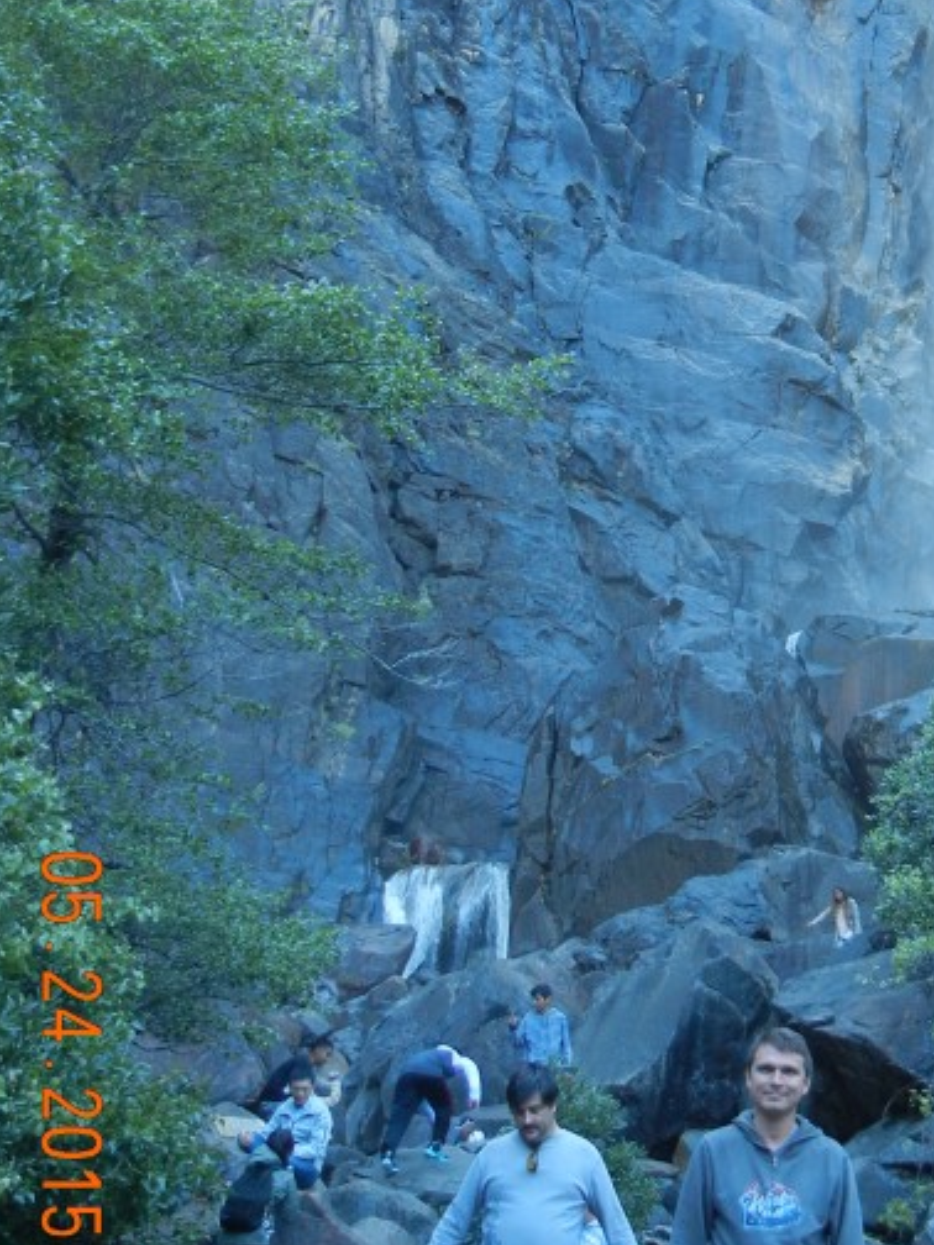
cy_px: 363
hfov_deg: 23.5
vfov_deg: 31.3
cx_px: 823
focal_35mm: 61
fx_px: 2195
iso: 203
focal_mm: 5.4
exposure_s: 1/60
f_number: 3.5
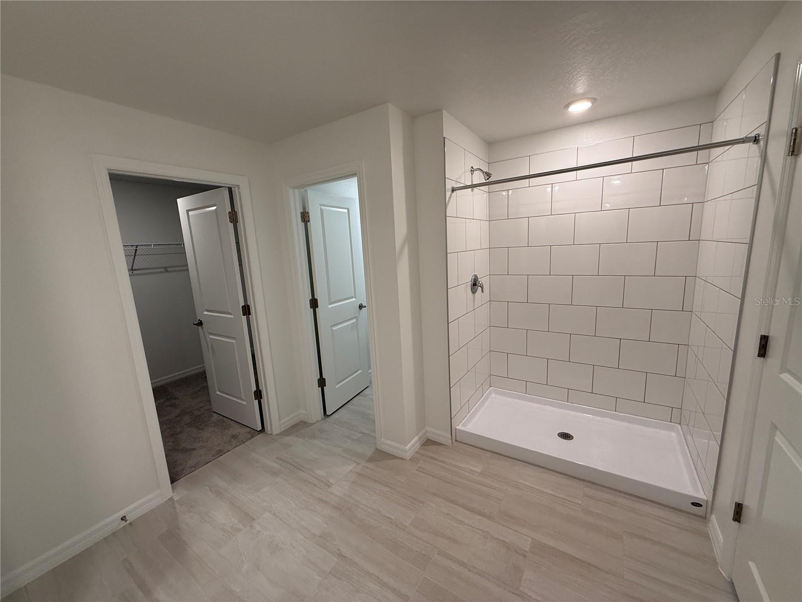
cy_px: 301
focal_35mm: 14
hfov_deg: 102.1
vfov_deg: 85.7
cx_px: 401
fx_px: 324
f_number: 2.2
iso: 160
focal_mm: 2.22
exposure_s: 1/120
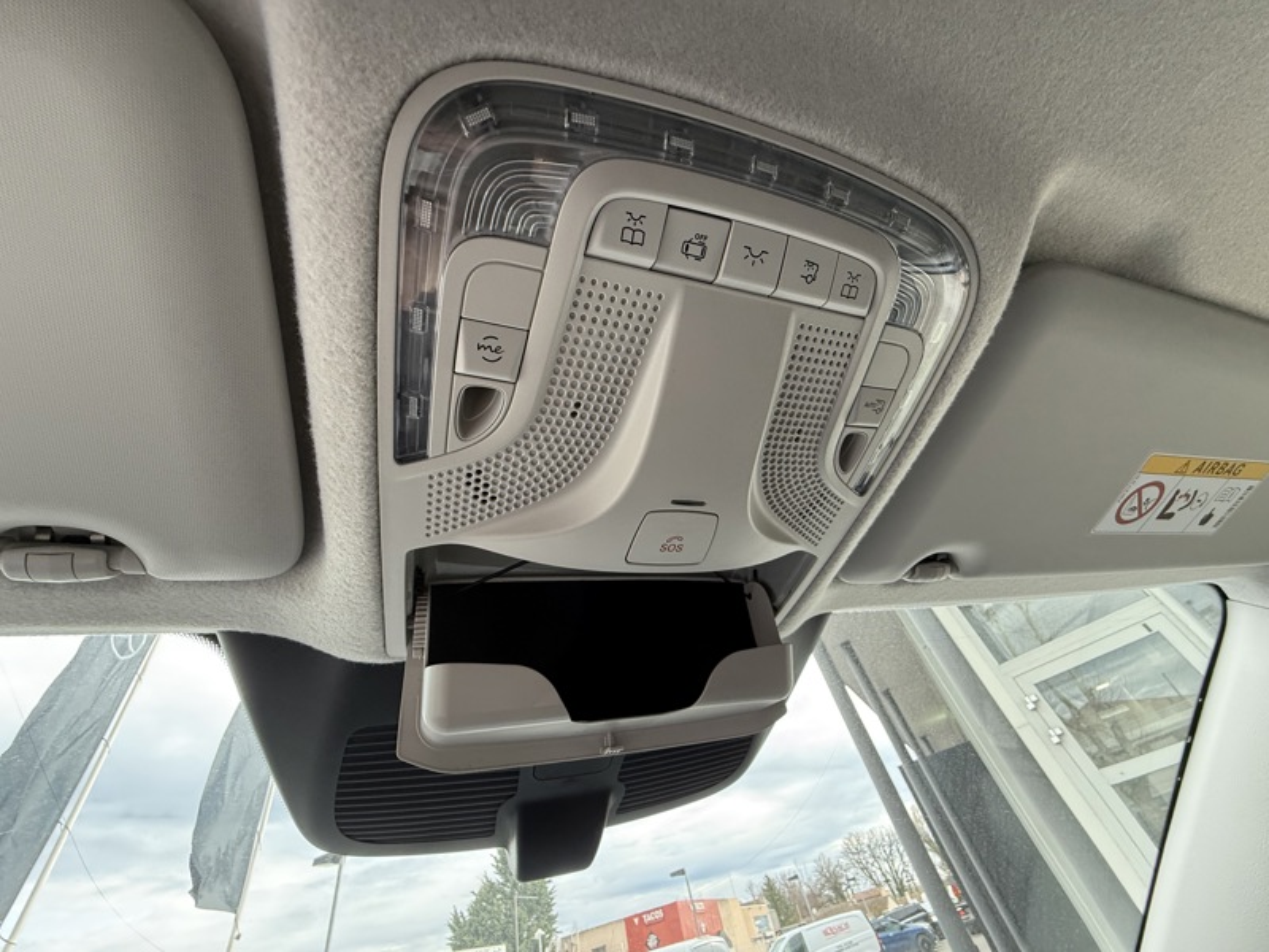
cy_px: 476
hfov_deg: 102.1
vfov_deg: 85.7
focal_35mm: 14
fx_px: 513
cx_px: 634
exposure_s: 1/99
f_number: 2.2
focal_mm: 2.22
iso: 320
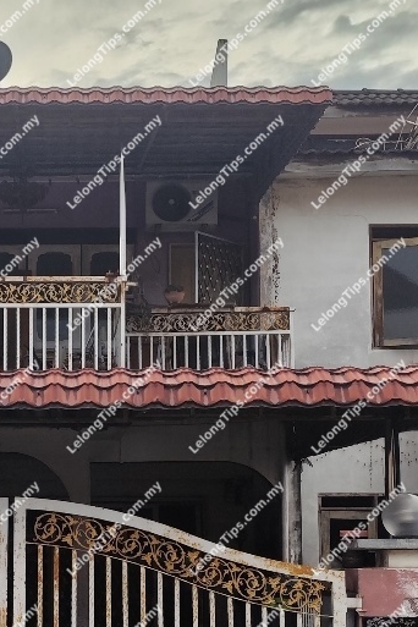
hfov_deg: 22.7
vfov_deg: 33.5
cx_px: 93
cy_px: 436
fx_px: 1028
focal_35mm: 59
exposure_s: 1/315
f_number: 1.65
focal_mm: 6.14
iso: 50
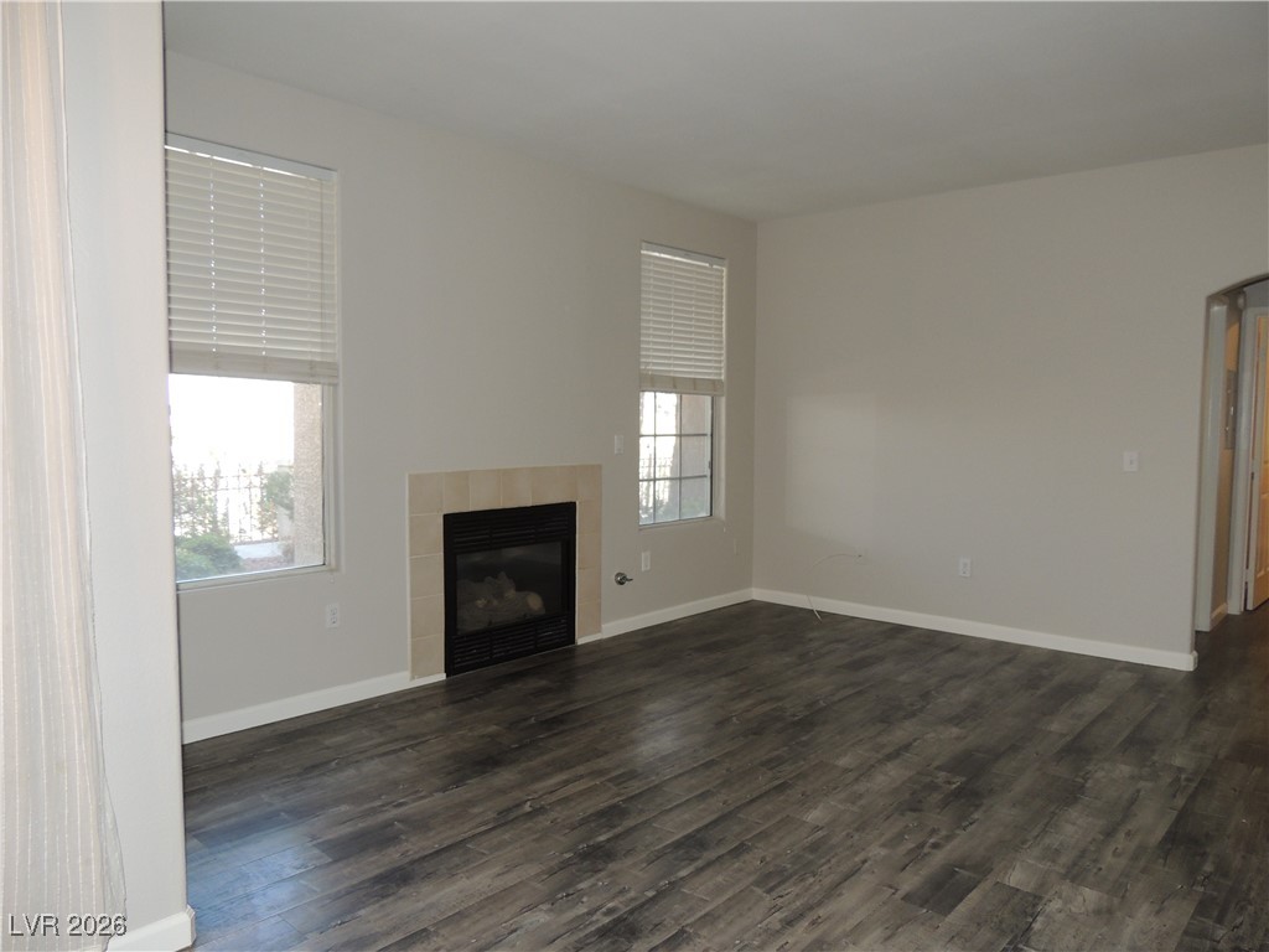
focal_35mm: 24
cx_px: 634
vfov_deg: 56.8
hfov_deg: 71.6
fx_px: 880
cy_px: 476
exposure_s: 1/30
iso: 200
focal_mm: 4.3
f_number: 3
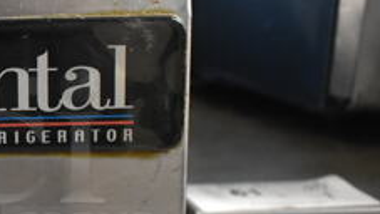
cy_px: 154
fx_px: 766
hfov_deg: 26.1
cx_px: -18
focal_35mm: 76
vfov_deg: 15.9
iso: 2500
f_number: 3.5
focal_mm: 18
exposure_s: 1/30
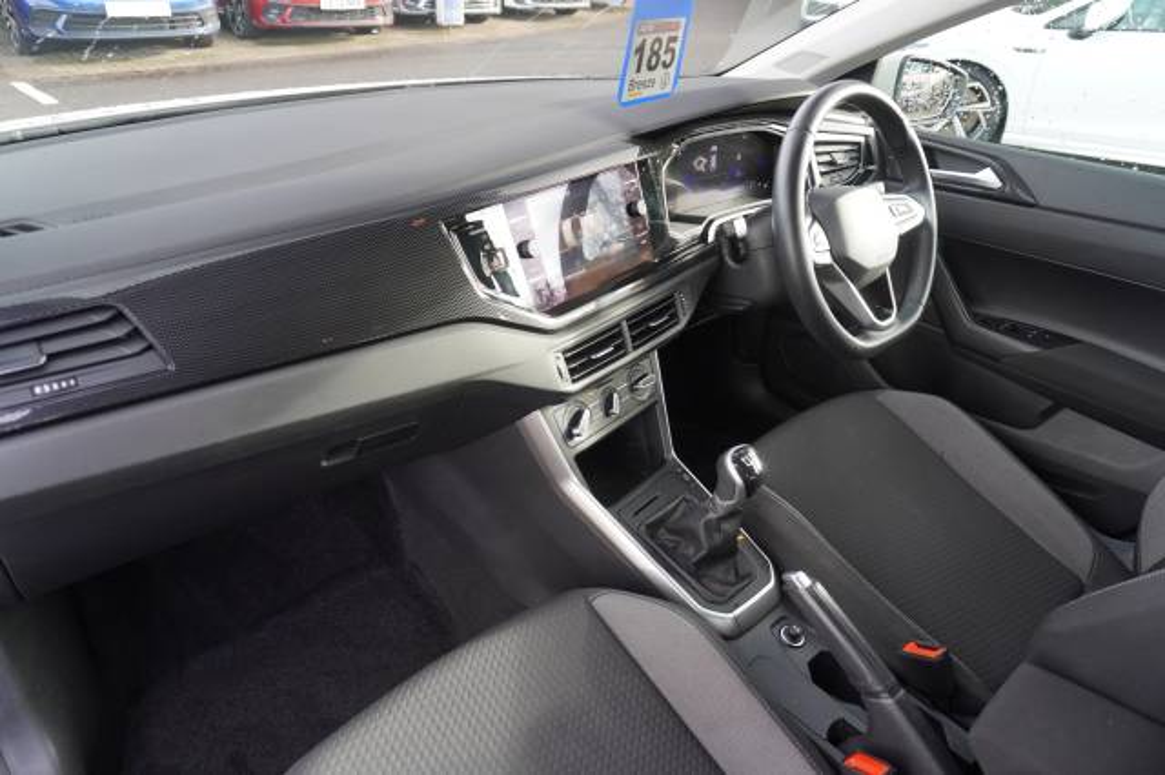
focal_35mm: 24
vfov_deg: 53.1
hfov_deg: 73.8
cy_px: 388
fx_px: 776
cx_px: 582
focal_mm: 16
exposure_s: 1/60
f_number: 4
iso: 250
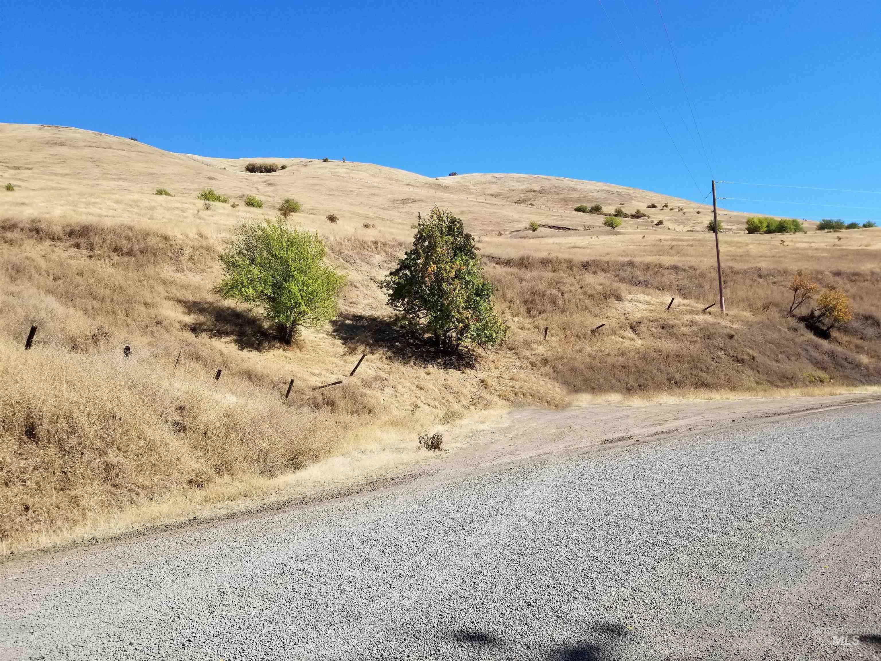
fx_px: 662
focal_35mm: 26
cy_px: 330
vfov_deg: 53.1
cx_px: 440
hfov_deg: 67.3
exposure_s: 1/1692
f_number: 1.7
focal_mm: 4.3
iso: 50
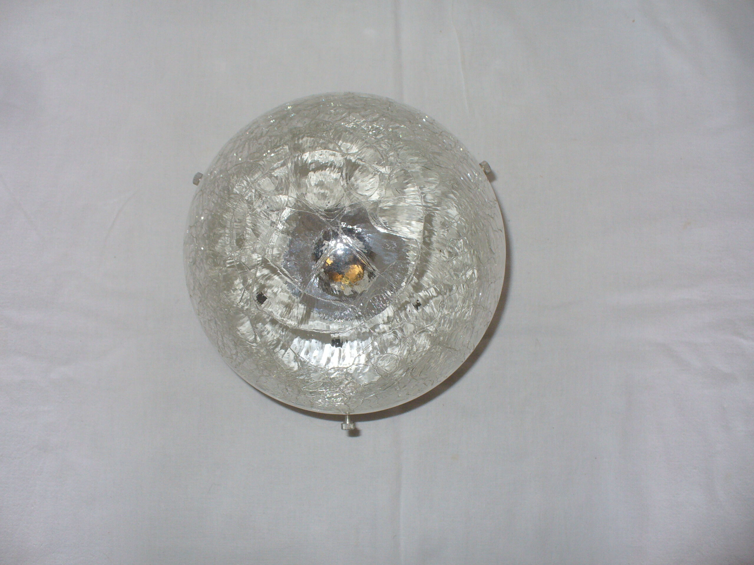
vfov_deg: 38.7
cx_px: 377
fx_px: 806
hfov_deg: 50.1
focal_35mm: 37
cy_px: 282
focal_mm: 6.1
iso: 100
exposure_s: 1/30
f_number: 2.8
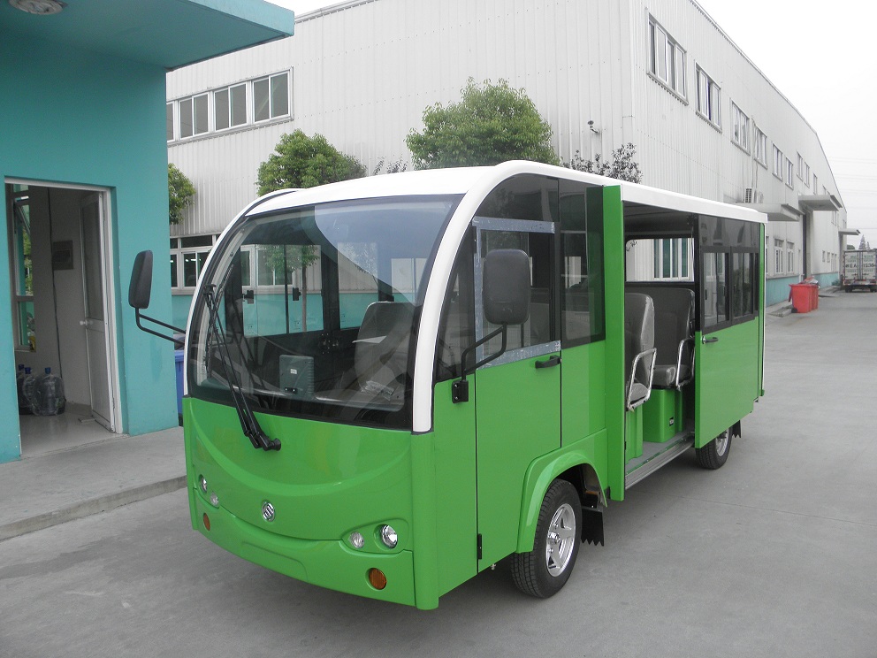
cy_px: 329
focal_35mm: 28
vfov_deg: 49.7
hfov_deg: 63.4
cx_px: 438
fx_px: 709
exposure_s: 1/60
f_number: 3.5
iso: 100
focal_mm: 5
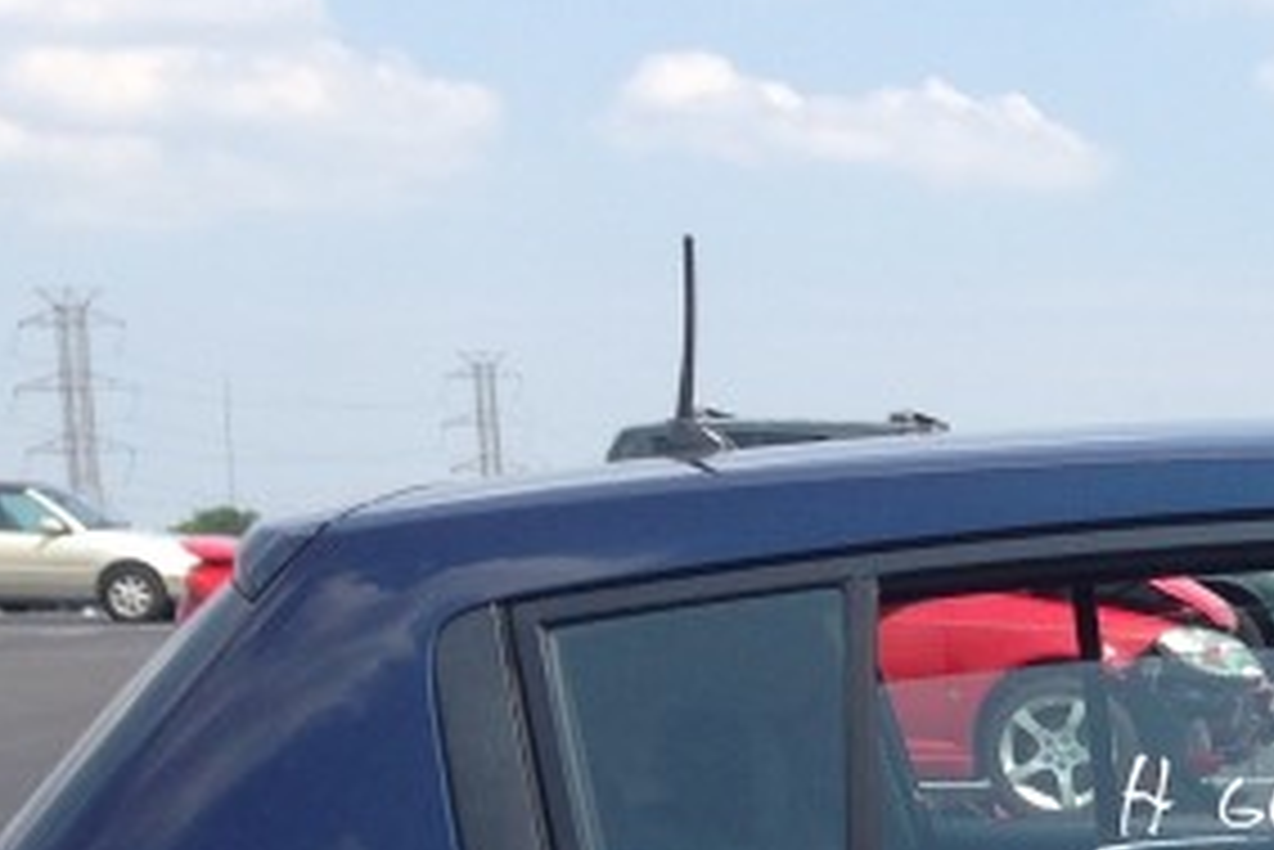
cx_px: 1891
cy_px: 1169
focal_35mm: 124
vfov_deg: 10.8
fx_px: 4390
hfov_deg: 15.3
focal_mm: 4.12
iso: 50
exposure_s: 1/935
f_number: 2.4
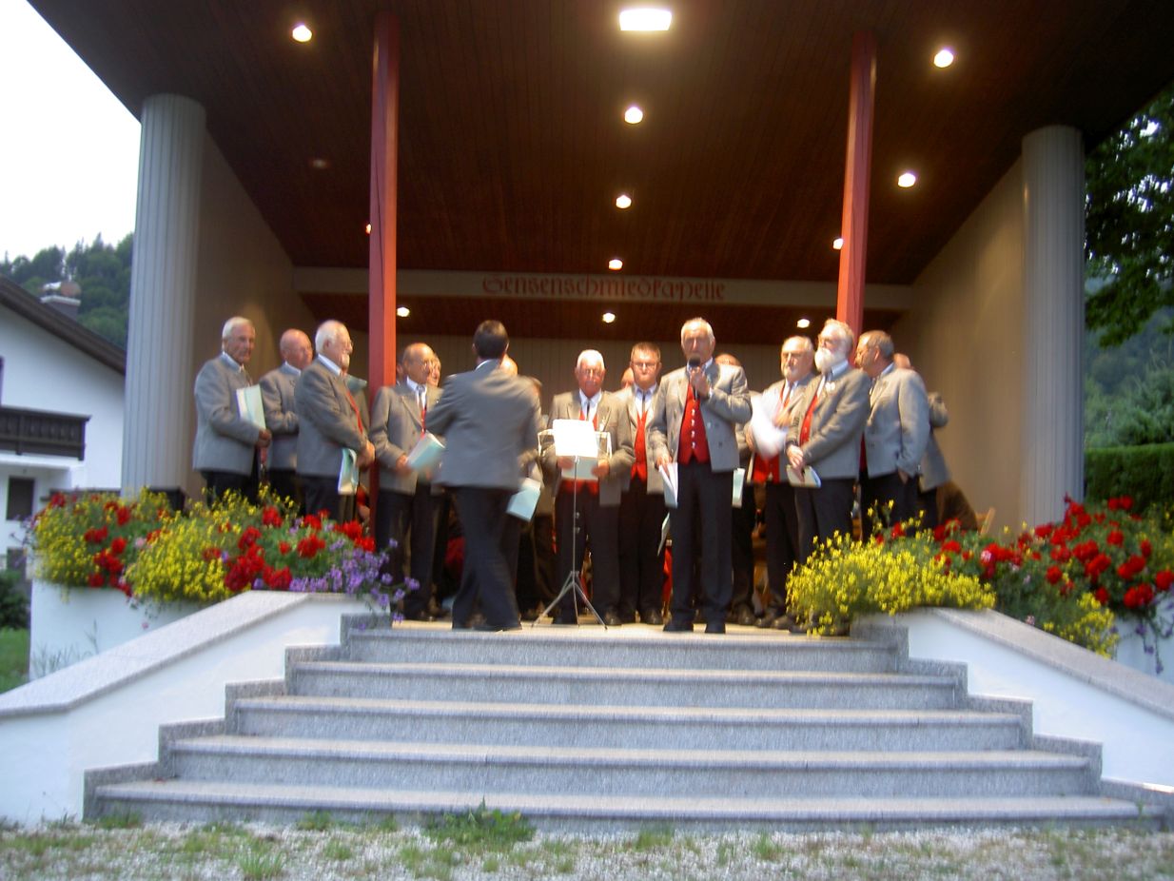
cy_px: 440
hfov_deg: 47.9
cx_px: 587
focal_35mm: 39
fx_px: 1323
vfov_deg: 36.8
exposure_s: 1/8
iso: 100
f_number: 2.8
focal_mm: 8
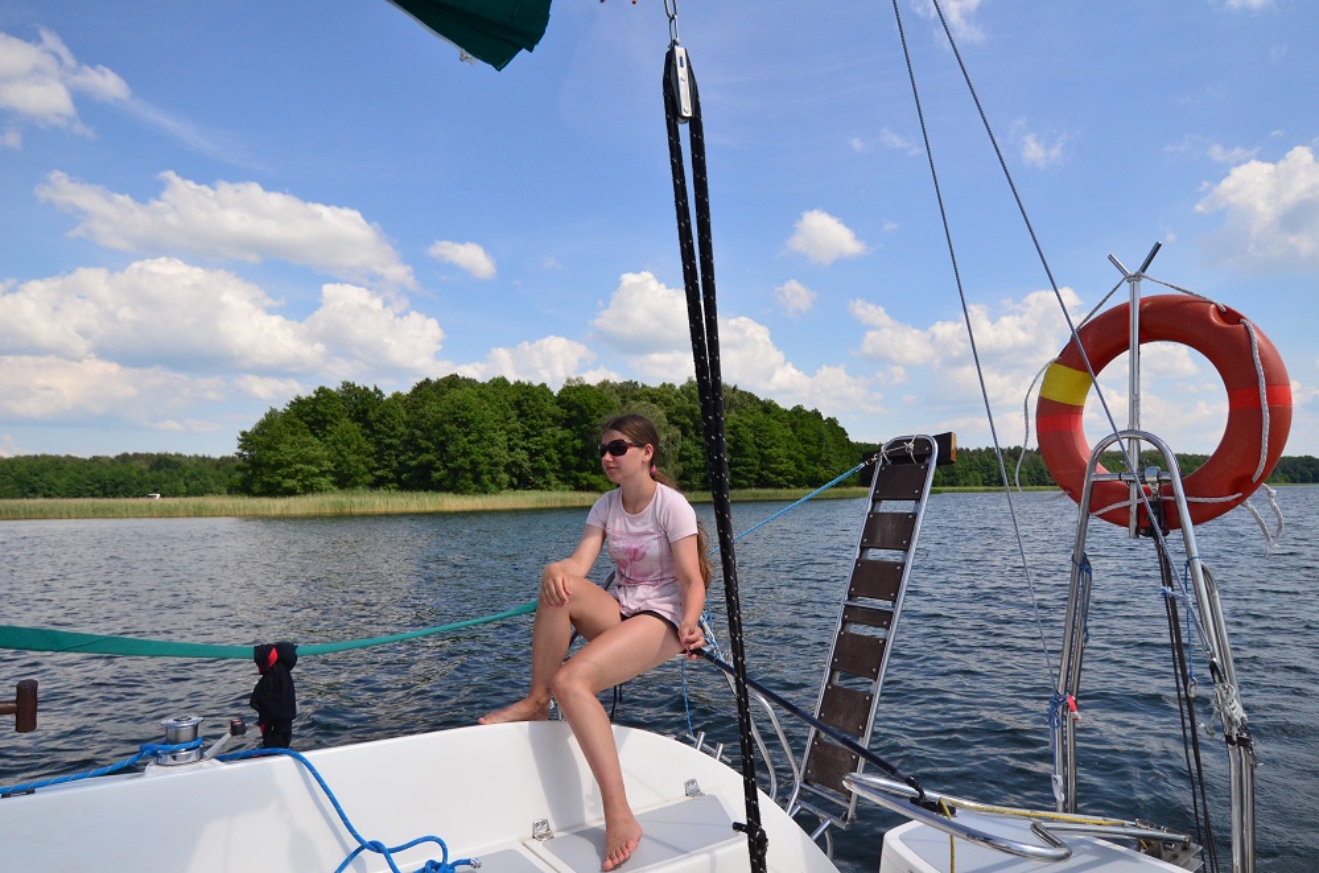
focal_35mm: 21
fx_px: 768
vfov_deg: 59.2
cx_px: 660
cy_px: 436
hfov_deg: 81.3
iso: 900
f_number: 5
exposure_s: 1/8000
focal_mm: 14
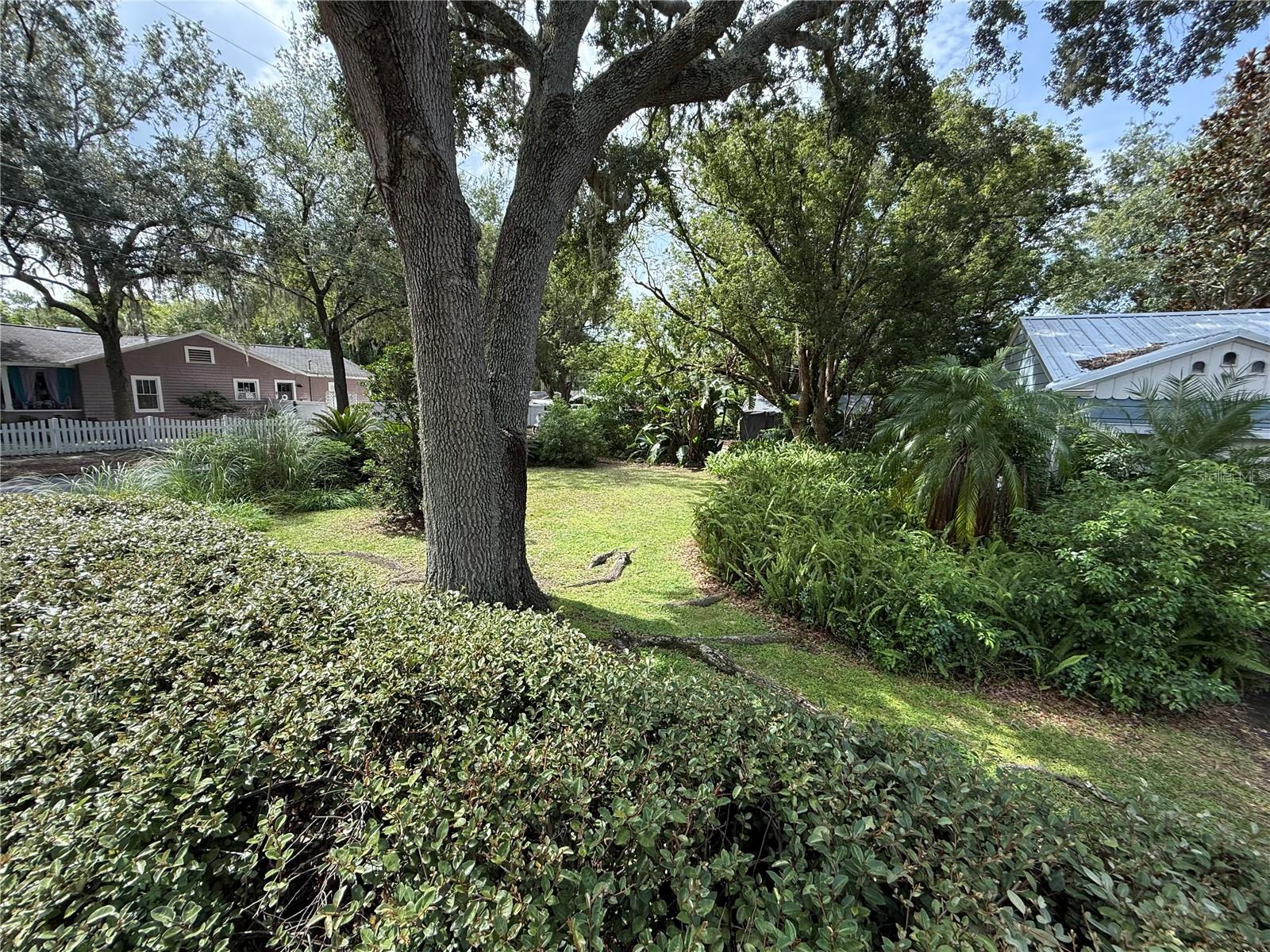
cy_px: 476
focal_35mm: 14
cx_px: 635
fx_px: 514
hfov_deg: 102.1
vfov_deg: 85.7
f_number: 2.2
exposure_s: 1/574
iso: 64
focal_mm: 2.22
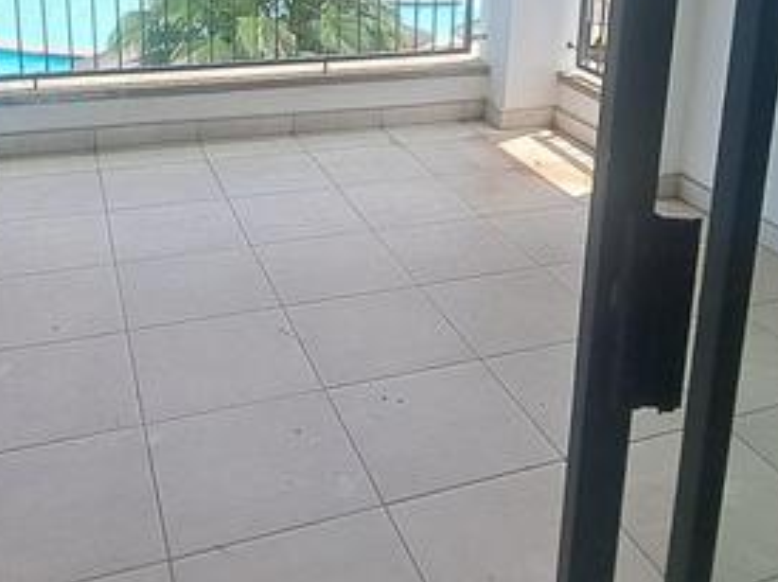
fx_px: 853
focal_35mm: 38
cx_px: 412
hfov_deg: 49.0
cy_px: 51
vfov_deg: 35.3
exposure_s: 1/887
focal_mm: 1.74
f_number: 2.2
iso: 50
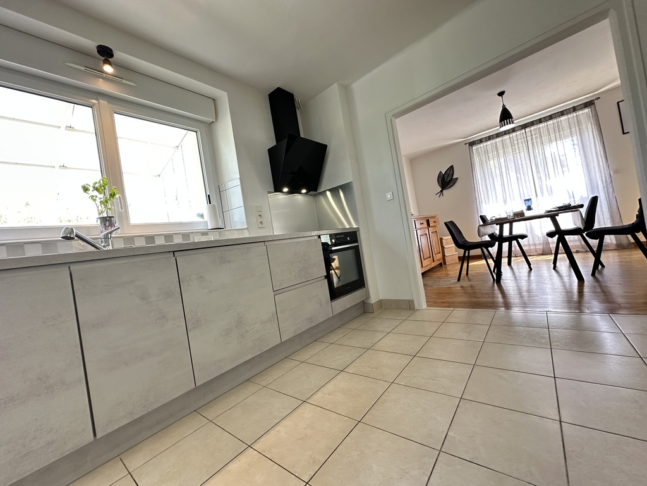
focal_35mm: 14
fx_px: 262
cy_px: 243
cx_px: 324
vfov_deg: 85.7
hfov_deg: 102.1
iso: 320
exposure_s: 1/90
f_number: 2.2
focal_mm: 2.22
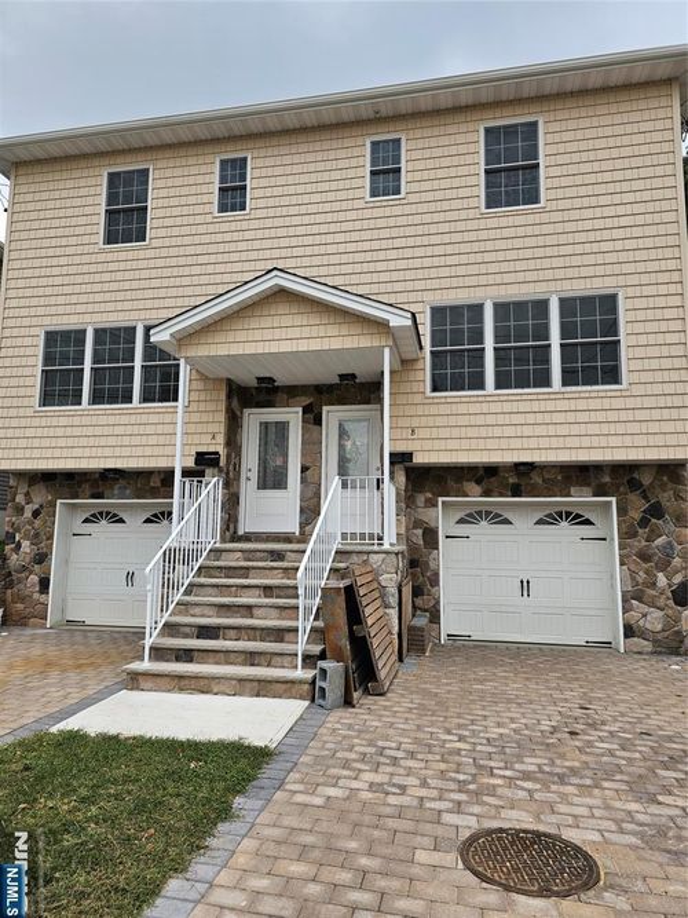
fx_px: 610
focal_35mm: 23
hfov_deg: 58.9
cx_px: 344
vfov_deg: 73.9
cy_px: 459
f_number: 1.7
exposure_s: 1/719
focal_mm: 6.3
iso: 25
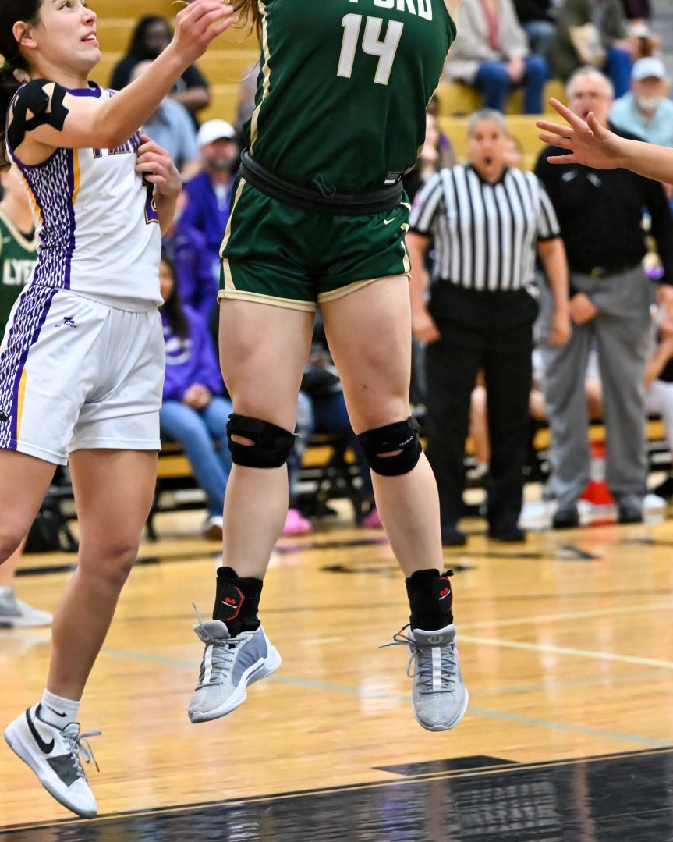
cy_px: 378
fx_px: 3660
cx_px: 329
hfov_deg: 10.5
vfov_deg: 13.1
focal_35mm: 147
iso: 10000
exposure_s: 1/800
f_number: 2.8
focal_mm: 88
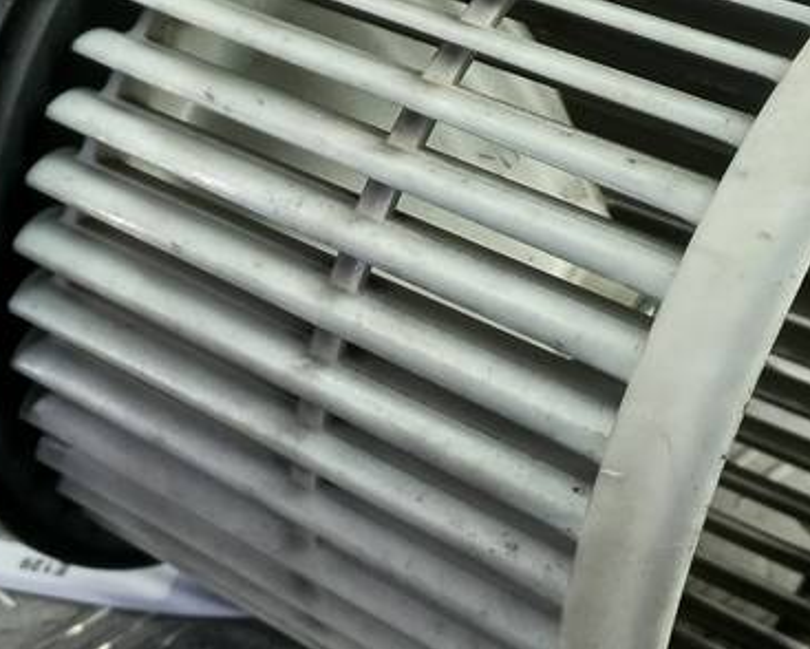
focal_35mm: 68
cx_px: 426
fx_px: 1631
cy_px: 278
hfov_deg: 27.9
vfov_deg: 22.5
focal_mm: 4.6
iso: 80
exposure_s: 1/50
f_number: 1.8
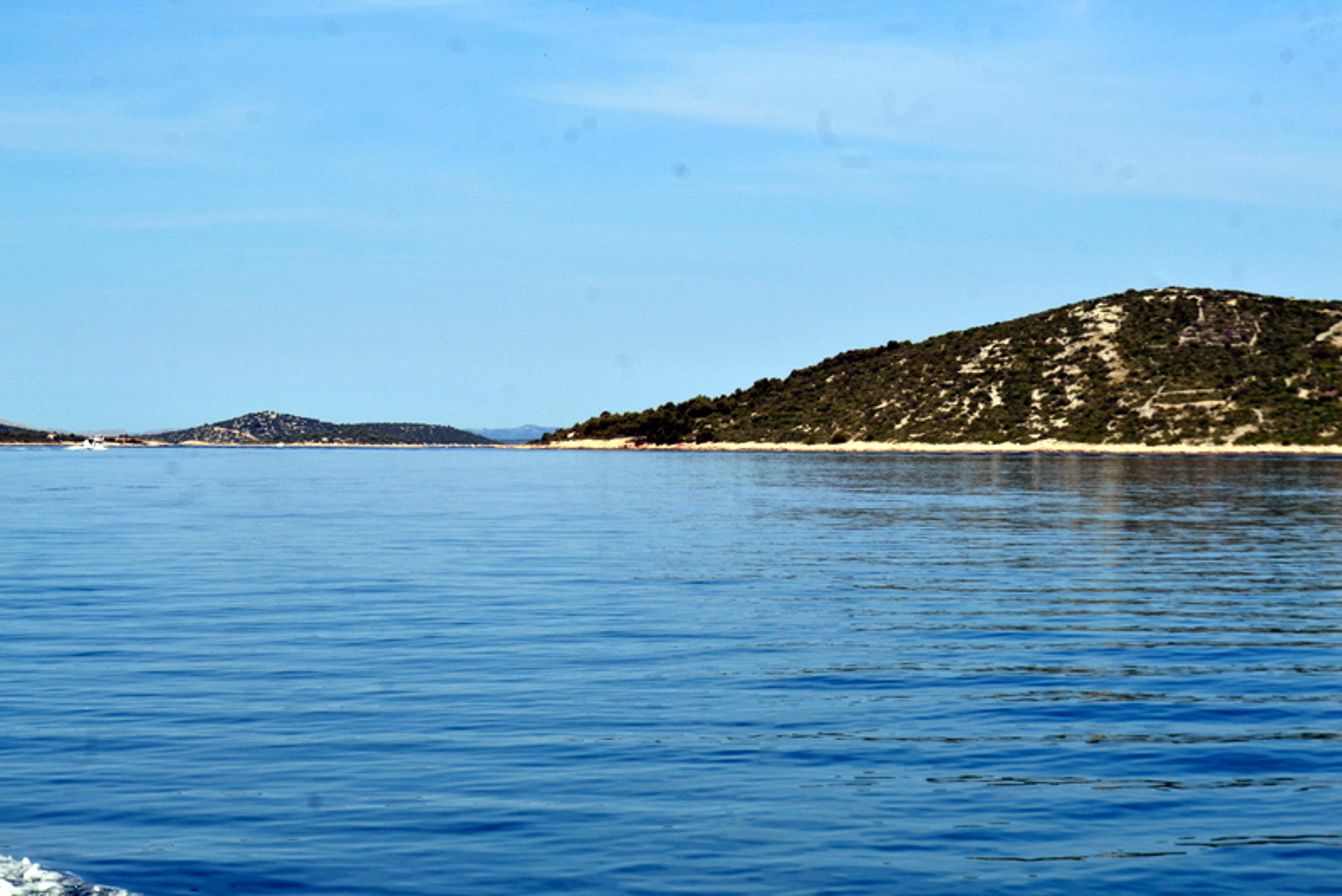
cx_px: 671
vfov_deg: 16.6
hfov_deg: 24.6
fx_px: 3076
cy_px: 448
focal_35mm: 82
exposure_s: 1/500
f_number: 11
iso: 250
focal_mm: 55
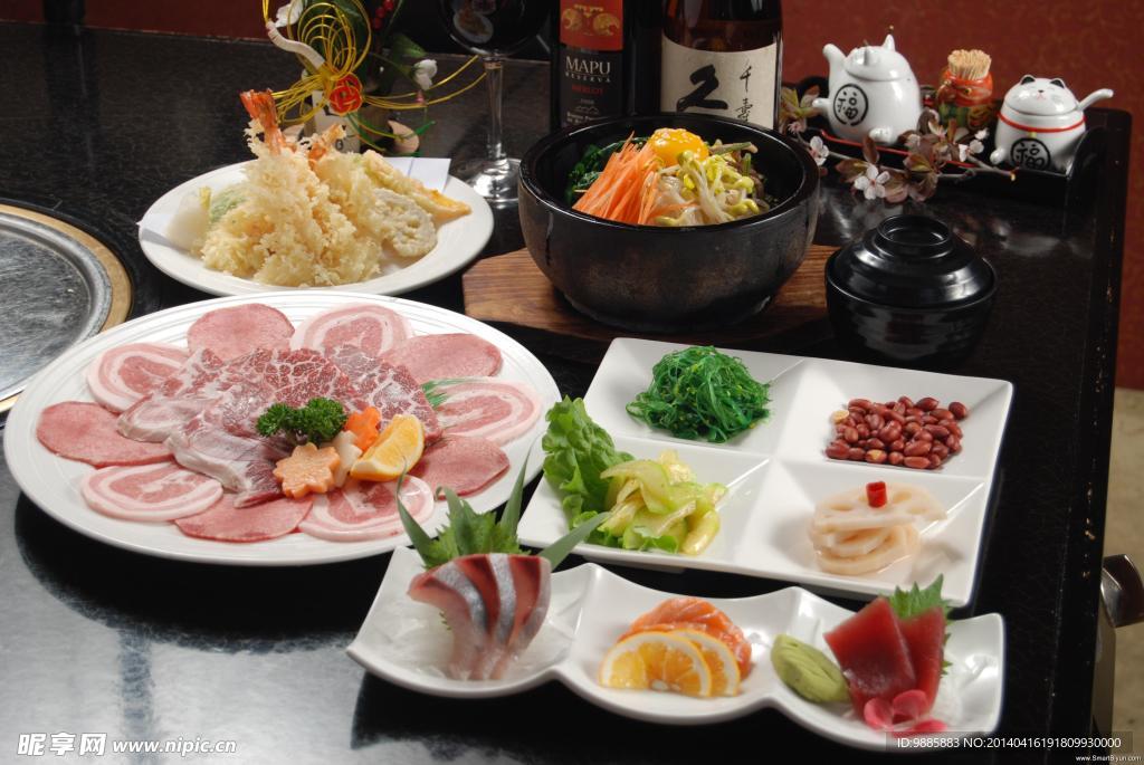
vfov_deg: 17.5
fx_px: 2481
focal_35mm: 78
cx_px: 572
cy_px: 382
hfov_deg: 26.0
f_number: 5.6
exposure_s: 1/125
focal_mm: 52
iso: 100
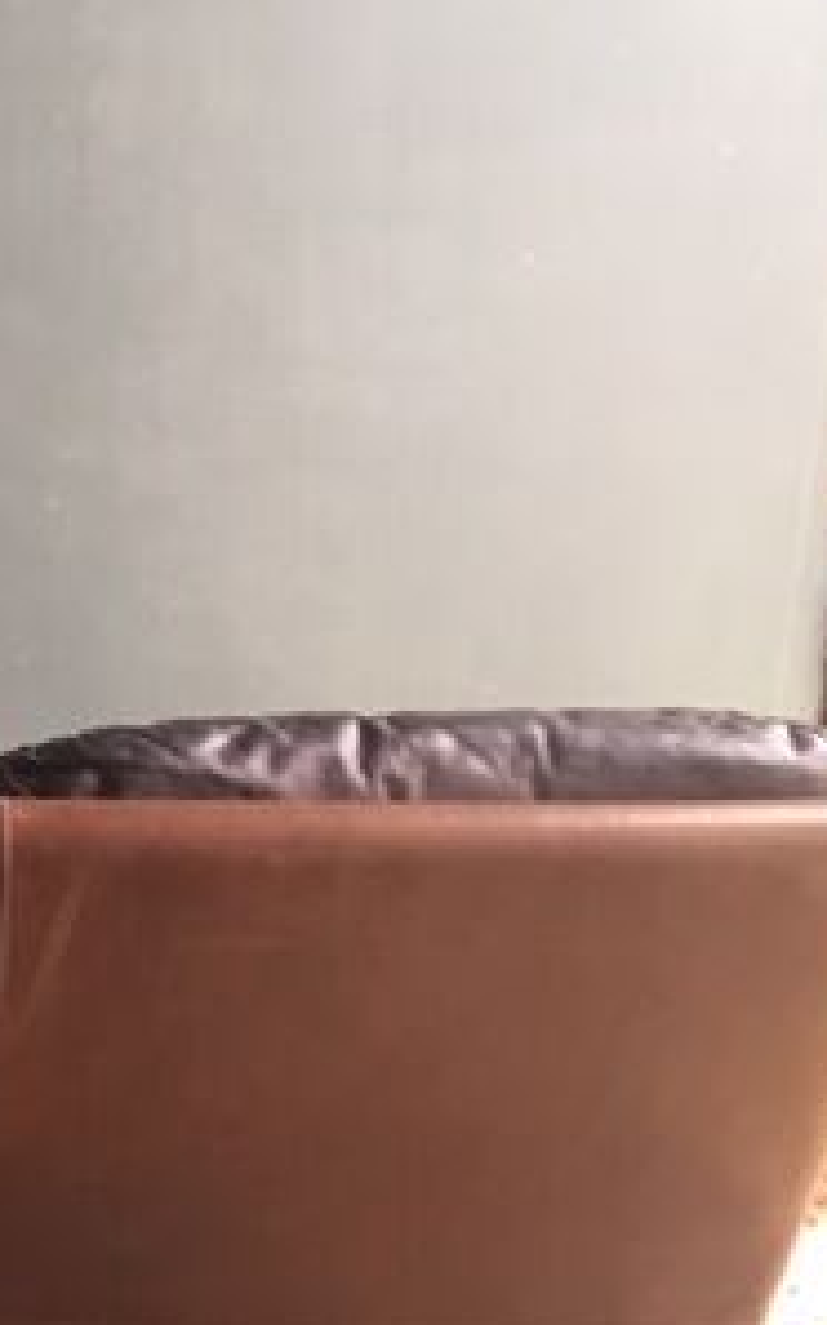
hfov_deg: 17.4
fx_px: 2382
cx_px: -462
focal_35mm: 66
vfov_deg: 31.0
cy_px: 778
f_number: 2.2
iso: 50
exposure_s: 1/33
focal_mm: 4.15
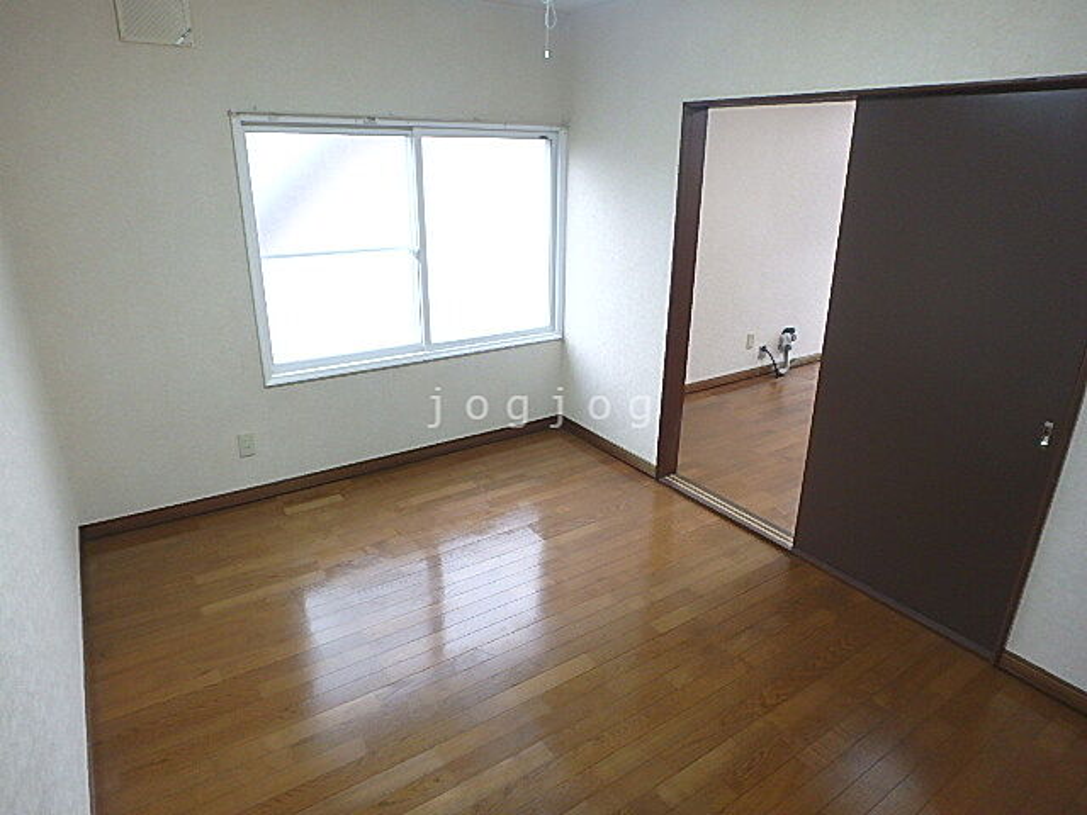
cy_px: 408
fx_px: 659
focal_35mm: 21
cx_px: 544
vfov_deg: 63.4
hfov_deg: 79.0
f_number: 3.5
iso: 400
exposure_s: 1/30
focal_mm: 3.7
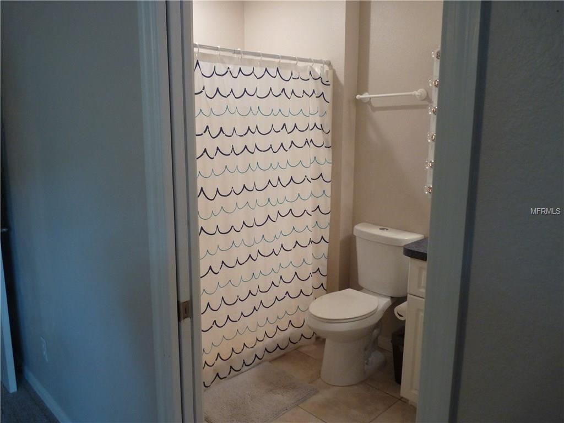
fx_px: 440
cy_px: 212
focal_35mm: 27
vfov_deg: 51.4
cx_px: 282
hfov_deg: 65.3
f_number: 2.8
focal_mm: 4.8
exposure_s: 1/30
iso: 320
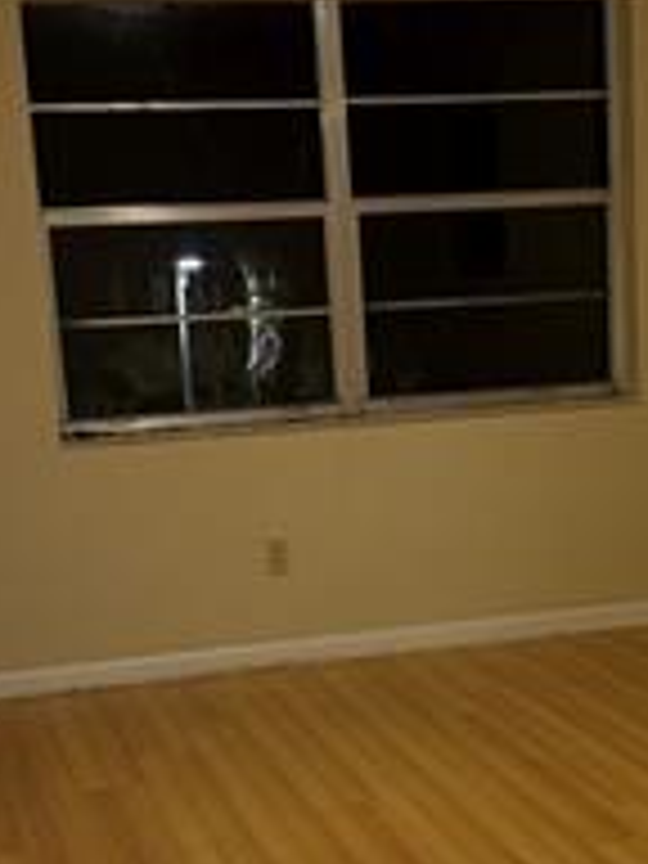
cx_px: 472
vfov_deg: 25.6
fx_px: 1872
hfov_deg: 19.5
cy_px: 675
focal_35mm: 75
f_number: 1.78
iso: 160
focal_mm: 6.76
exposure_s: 1/60
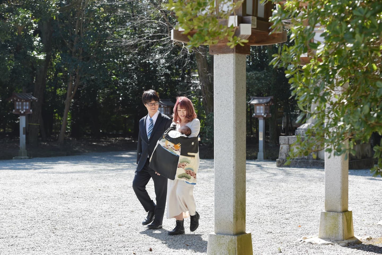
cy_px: 128
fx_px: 743
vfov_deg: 19.5
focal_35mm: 70
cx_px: 191
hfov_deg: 28.8
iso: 1000
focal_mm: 70
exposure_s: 1/1600
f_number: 5.6
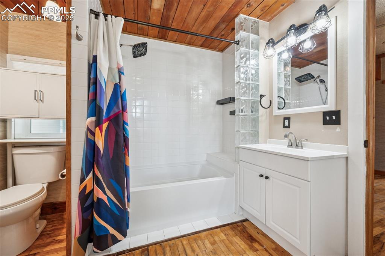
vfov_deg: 81.2
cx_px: 192
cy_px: 128
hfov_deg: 104.3
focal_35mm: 14
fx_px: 150
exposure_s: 1/8
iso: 800
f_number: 11
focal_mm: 14
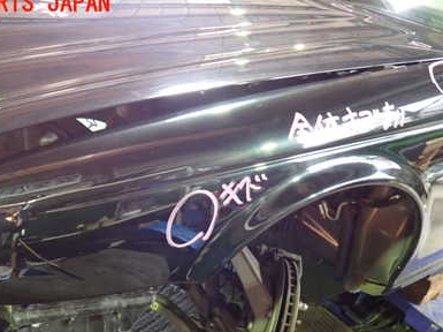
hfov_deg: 47.8
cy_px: 249
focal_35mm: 39
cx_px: 246
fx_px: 499
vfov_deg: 35.9
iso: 800
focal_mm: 4.5
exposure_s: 1/25
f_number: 2
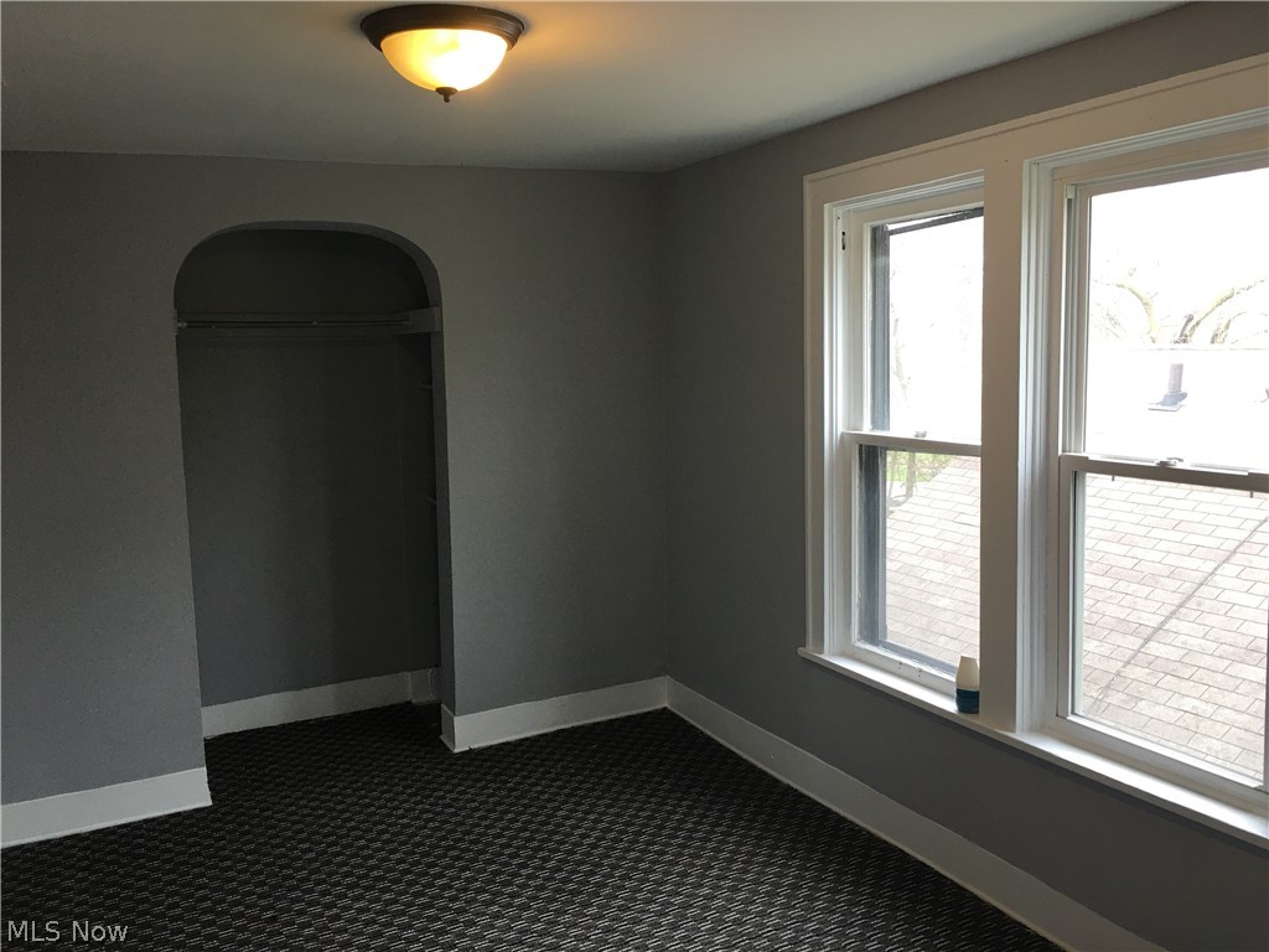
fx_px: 1063
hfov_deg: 61.7
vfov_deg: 48.2
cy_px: 476
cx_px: 634
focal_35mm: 29
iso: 25
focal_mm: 4.15
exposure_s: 1/30
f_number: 2.2
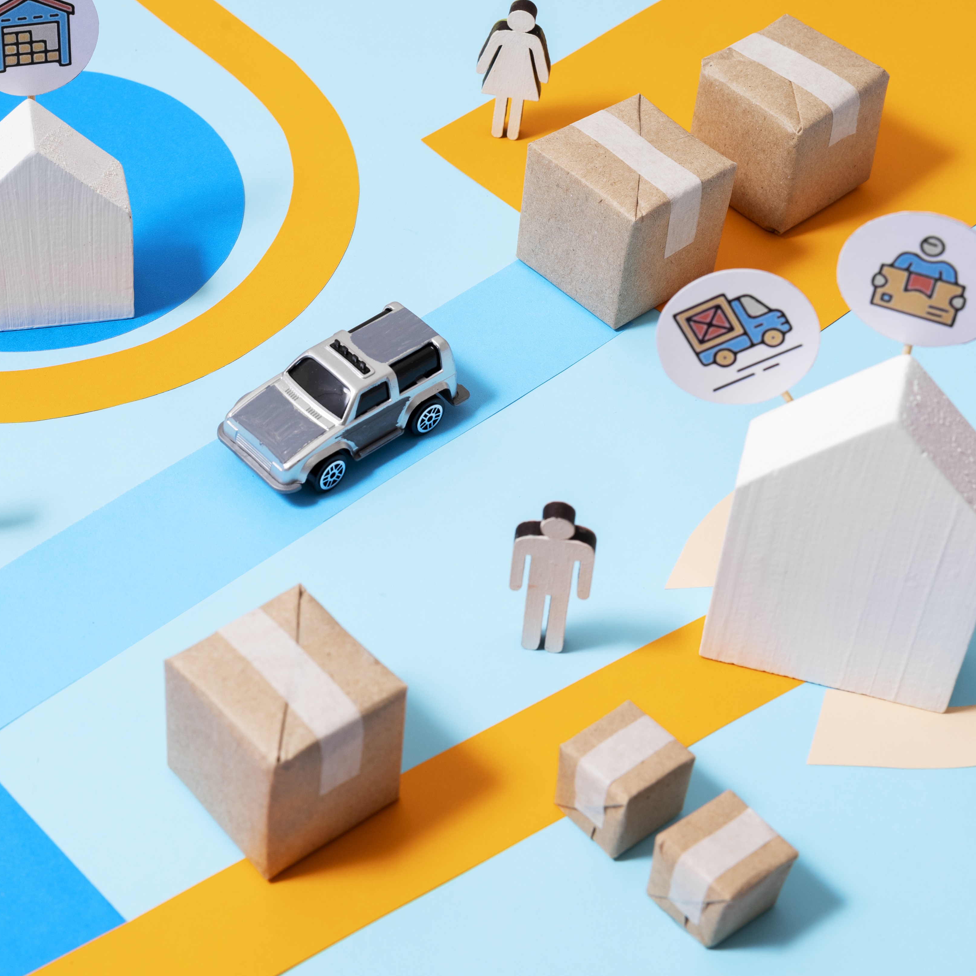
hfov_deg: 24.1
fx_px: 2265
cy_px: 486
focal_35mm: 71
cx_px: 257
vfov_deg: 24.3
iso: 250
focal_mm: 50
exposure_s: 1/125
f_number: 11
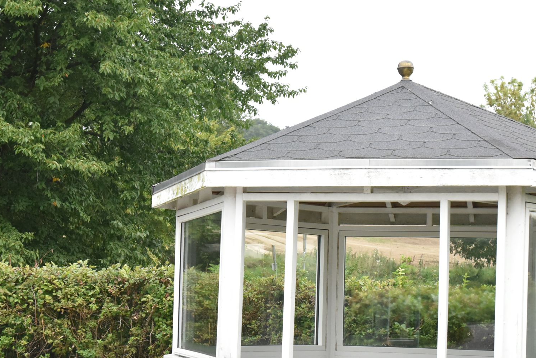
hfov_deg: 26.0
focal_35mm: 78
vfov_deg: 17.4
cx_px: 260
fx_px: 1162
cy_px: 253
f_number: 4
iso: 5000
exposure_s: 1/4000
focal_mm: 45
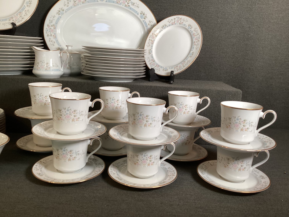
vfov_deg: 45.4
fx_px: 259
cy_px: 108
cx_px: 144
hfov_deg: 58.3
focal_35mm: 31
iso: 80
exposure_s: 1/60
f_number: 2.4
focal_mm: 3.3
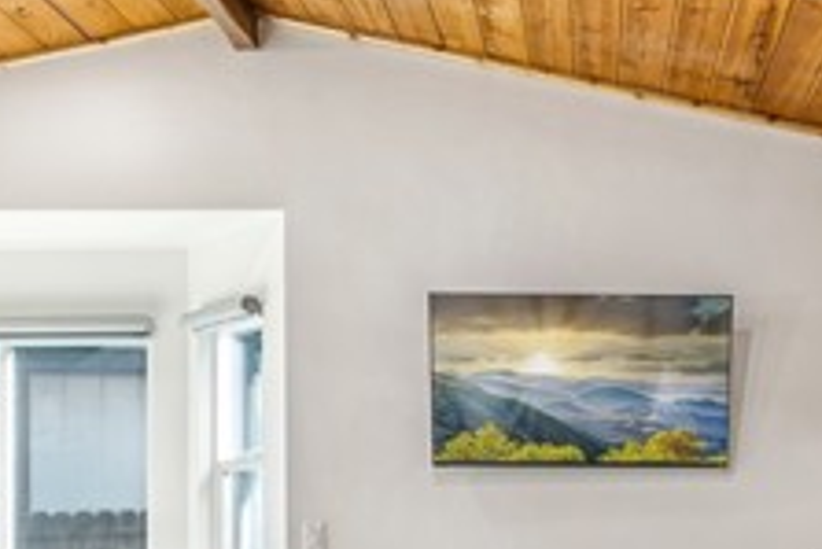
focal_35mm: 48
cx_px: 601
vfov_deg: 27.1
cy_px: 510
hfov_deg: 40.3
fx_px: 1090
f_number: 13
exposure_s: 1/1.25
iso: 100
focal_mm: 16.6
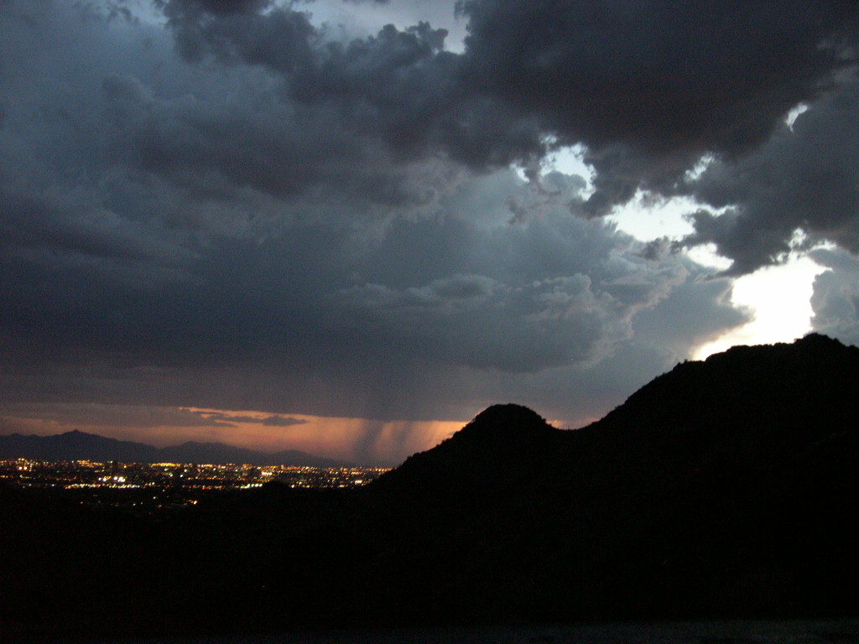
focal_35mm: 38
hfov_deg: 49.0
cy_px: 322
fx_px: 943
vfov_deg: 37.7
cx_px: 430
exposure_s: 1/9.8
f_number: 2.8
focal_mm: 8
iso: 400
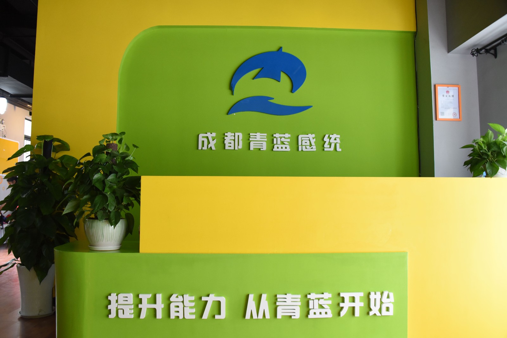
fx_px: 394
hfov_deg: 65.5
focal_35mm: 28
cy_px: 169
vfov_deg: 46.4
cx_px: 254
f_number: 4.5
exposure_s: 1/80
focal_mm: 28
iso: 2500
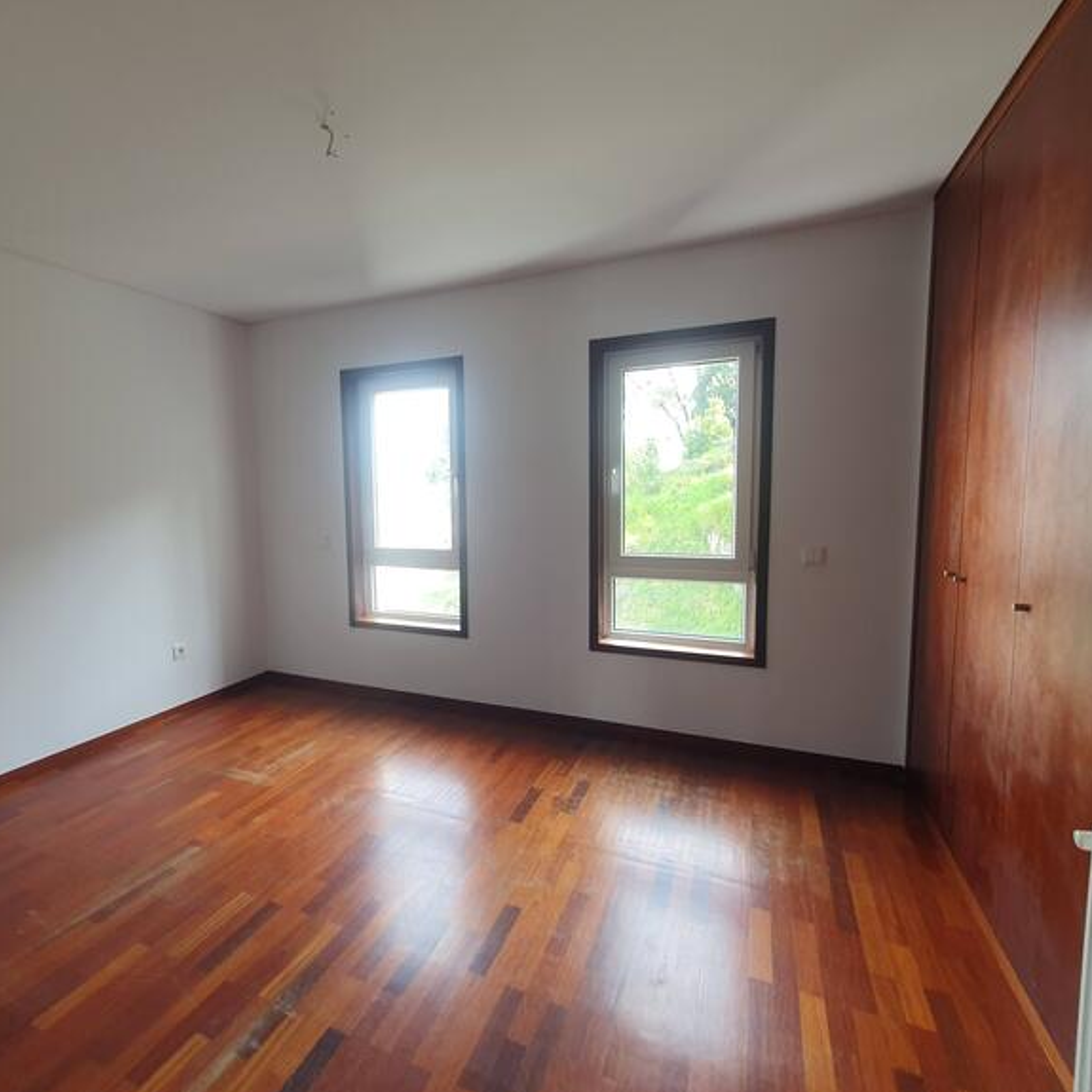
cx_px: 465
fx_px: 571
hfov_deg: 86.8
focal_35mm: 16
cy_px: 536
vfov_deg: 87.4
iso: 64
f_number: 2.2
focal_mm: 1.8
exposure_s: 1/50
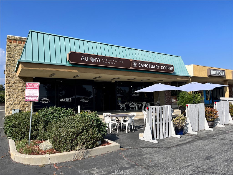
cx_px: 116
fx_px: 175
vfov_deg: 53.1
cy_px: 88
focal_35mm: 26
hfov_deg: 67.3
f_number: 1.6
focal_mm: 5.1
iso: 50
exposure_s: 1/3413
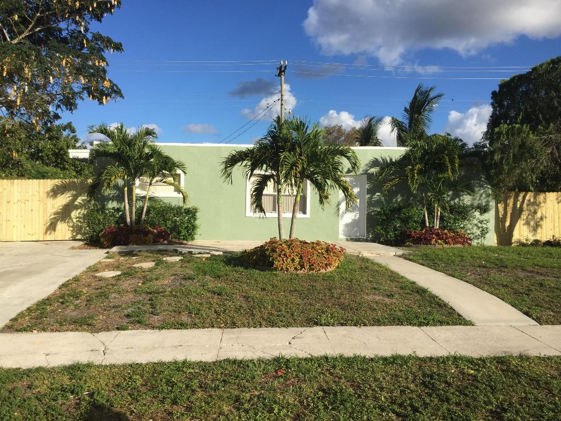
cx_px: 280
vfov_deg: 48.2
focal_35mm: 29
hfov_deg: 61.7
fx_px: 470
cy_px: 210
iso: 32
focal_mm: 4.15
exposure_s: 1/2198
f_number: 2.2
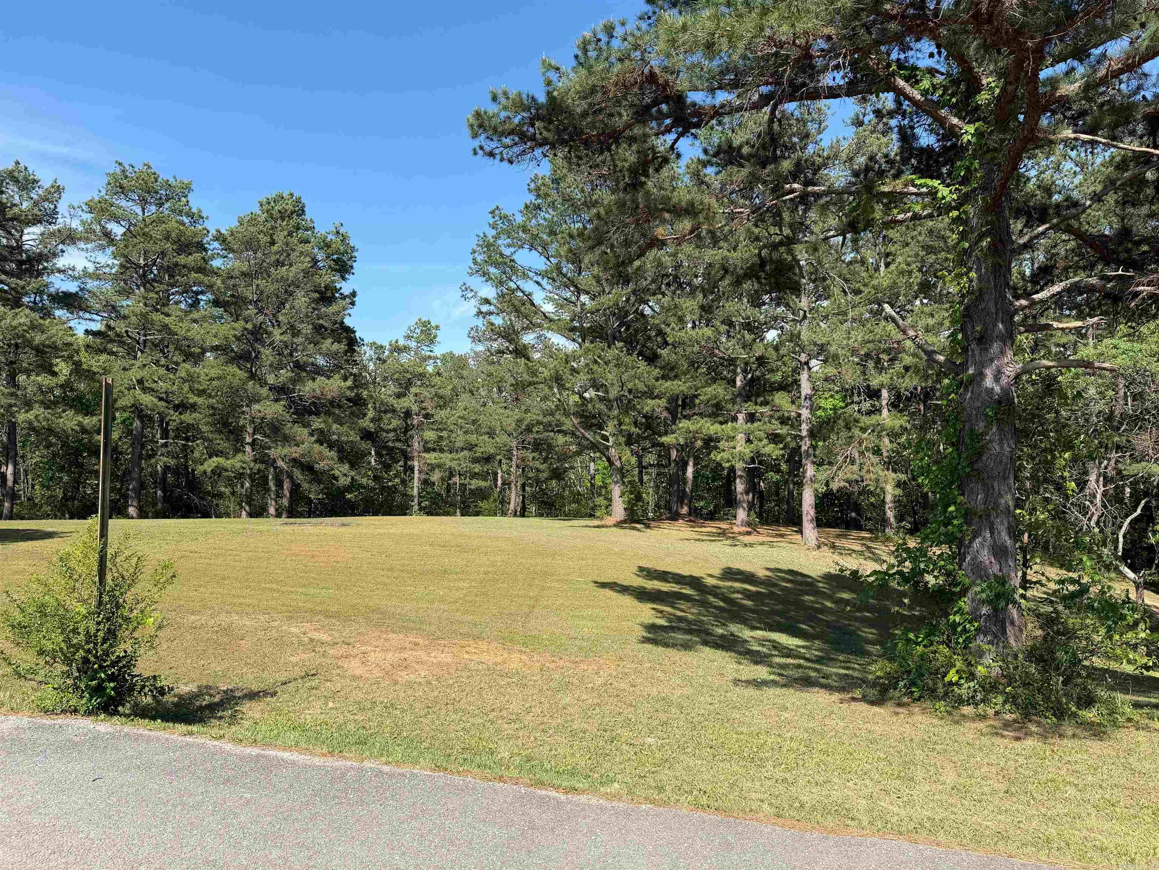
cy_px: 435
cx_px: 580
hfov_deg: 71.6
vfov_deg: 56.8
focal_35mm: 24
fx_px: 804
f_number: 1.78
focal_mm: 6.76
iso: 80
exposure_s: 1/2703
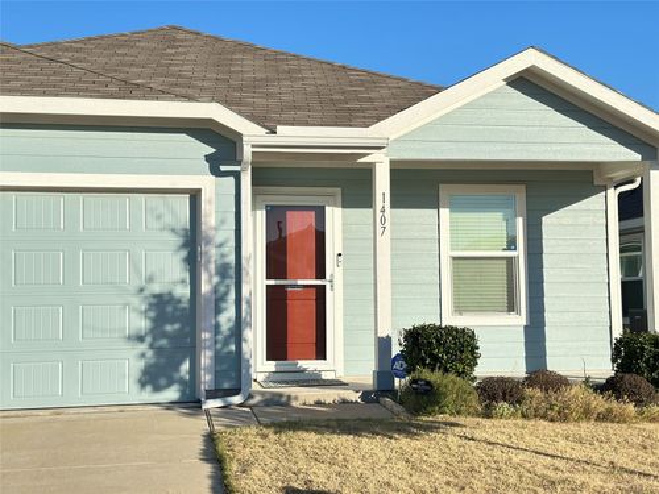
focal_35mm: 48
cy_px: 247
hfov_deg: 39.7
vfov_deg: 30.3
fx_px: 914
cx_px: 330
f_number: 1.78
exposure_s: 1/2809
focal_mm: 6.86
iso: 80
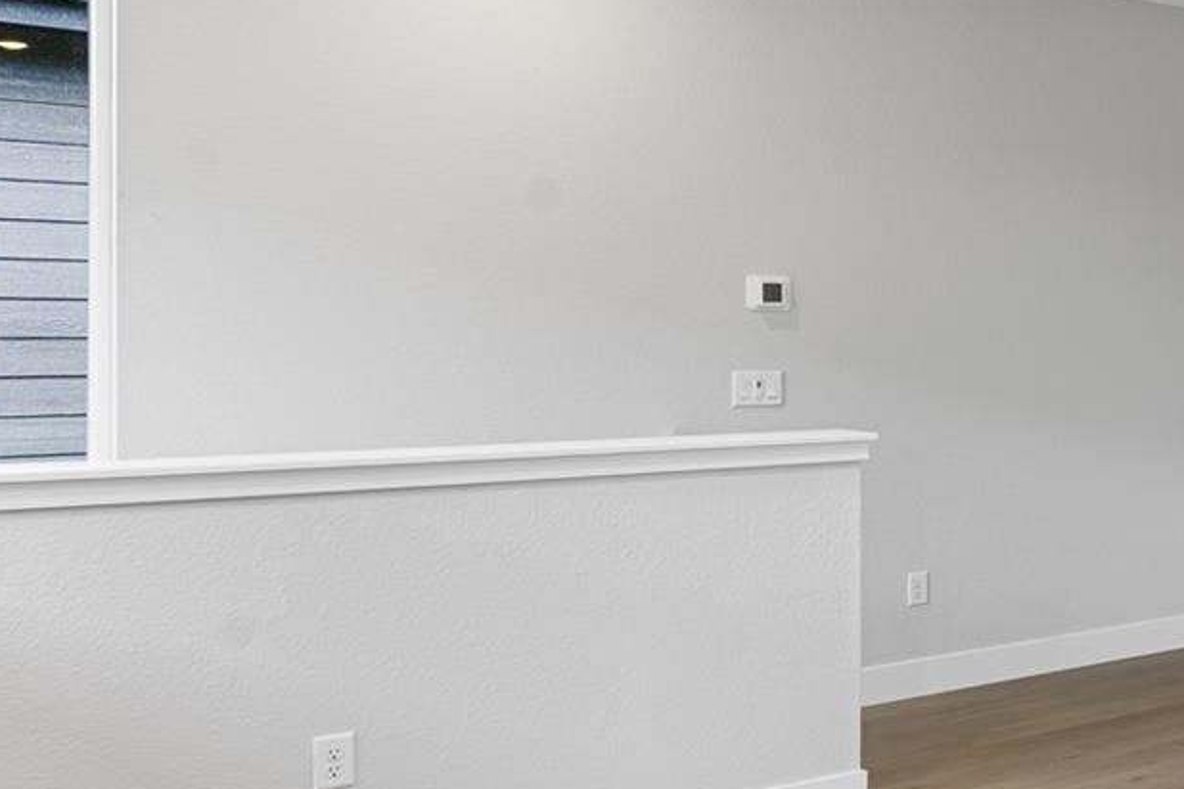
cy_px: 306
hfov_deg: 33.6
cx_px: 1479
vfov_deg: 29.6
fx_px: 1490
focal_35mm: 45
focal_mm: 17.5
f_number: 8
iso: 160
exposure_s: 1/4
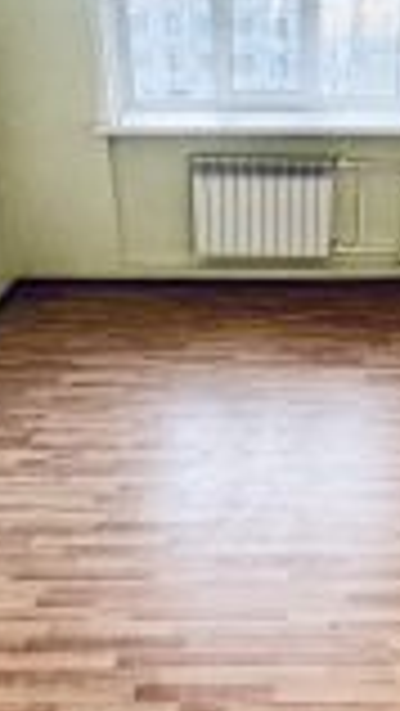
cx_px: 285
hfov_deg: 28.1
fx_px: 791
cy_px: 459
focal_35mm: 42
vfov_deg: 47.7
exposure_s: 1/99
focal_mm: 1.57
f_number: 1.8
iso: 64
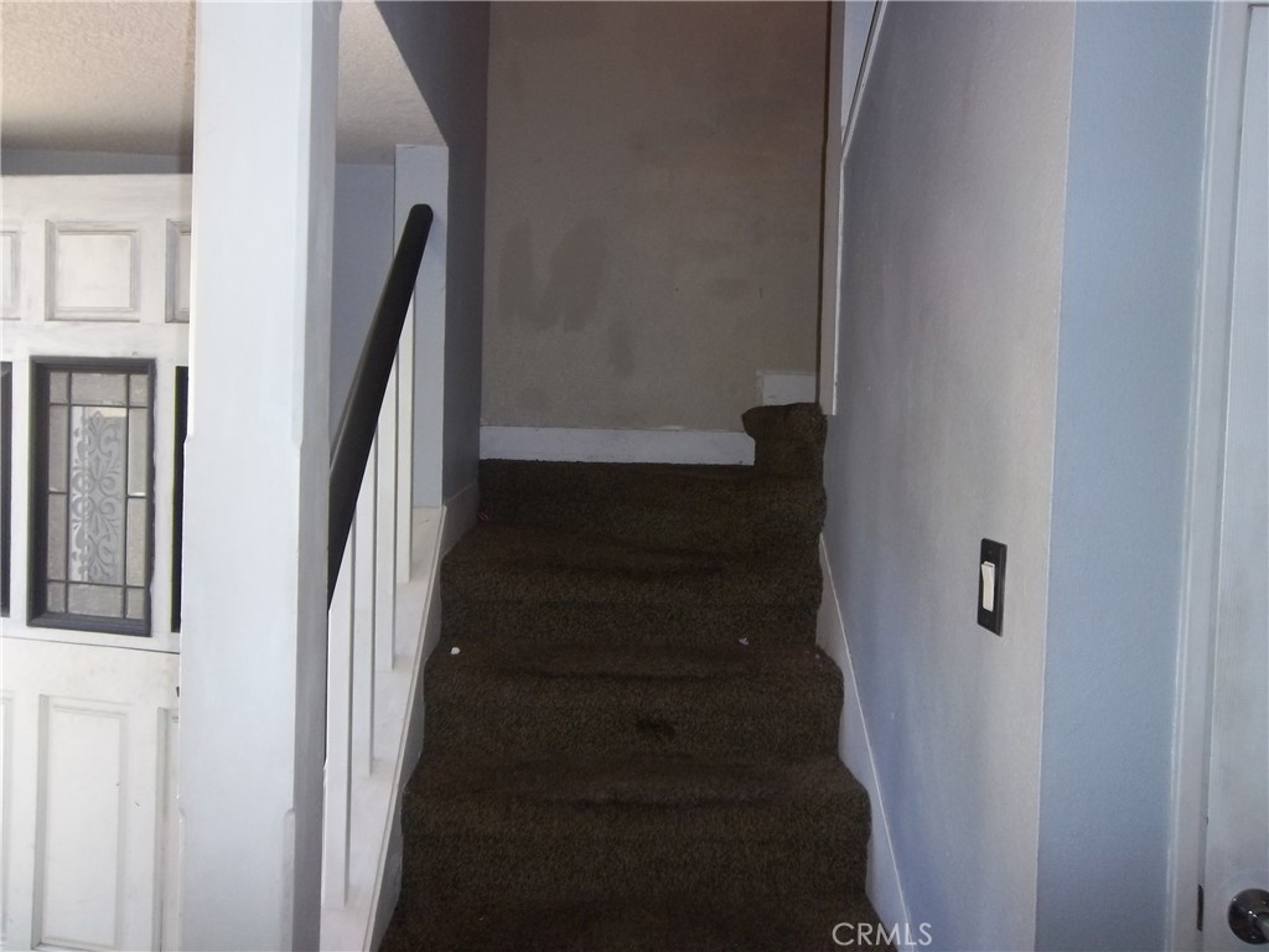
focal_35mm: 28
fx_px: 1026
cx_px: 634
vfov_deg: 49.7
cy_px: 476
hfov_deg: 63.4
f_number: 3.5
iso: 160
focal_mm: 5.05
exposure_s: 1/30
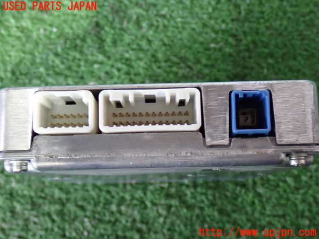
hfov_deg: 35.5
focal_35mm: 54
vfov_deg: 27.0
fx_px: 498
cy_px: 120
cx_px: 160
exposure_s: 1/20
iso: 800
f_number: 3.3
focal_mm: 9.65
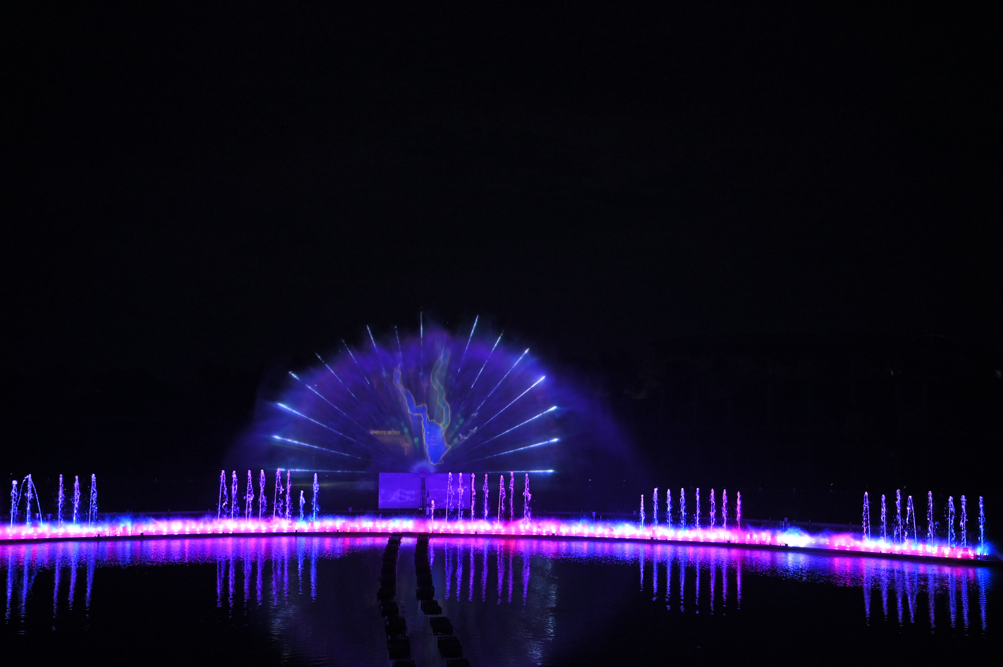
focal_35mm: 35
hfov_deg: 54.5
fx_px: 974
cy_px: 334
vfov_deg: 37.8
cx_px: 502
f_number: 4
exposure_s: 1/60
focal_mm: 35
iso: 2500
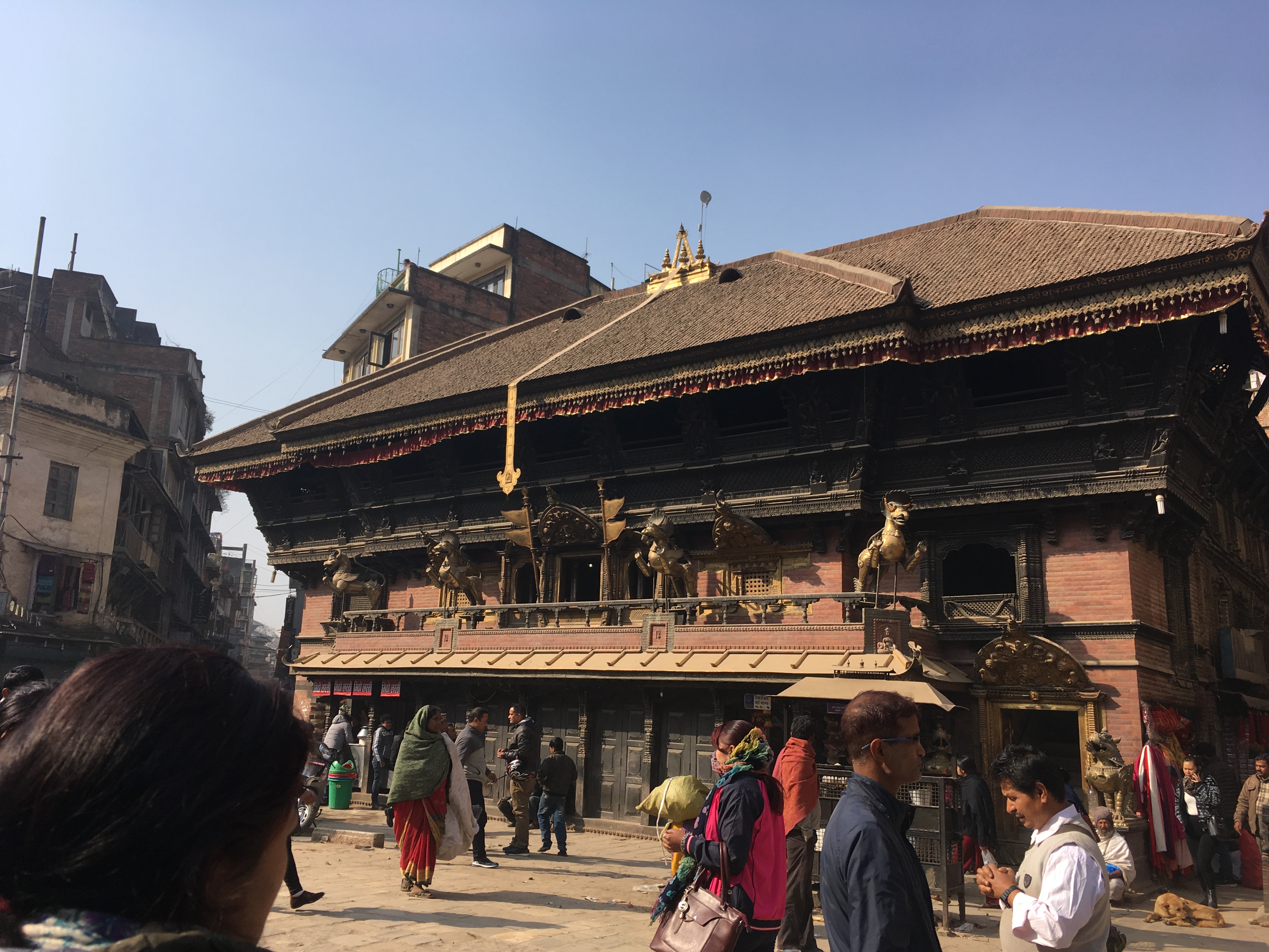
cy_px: 476
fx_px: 1063
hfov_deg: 61.7
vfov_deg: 48.2
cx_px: 634
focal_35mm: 29
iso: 25
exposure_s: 1/938
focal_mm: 4.15
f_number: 2.2
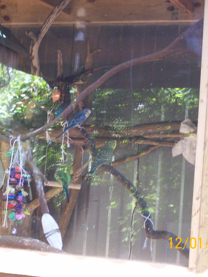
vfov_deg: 20.9
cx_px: 73
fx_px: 753
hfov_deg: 15.7
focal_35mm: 94
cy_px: 138
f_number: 3.8
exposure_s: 1/49.7
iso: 160
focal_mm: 11.6
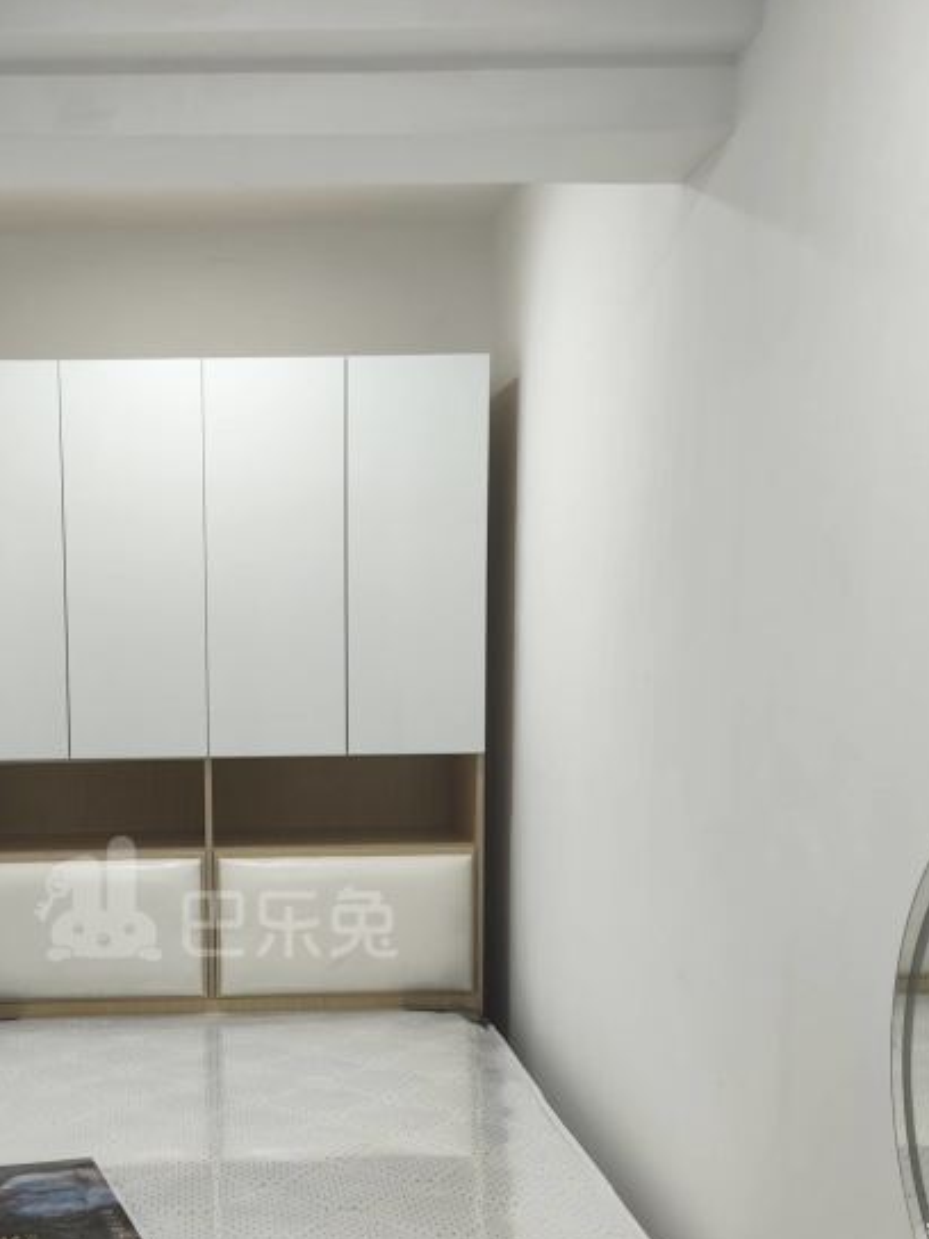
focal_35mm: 49
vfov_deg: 38.1
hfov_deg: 29.2
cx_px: 216
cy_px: 901
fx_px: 1753
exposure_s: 1/50
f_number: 1.79
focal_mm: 4.71
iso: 102
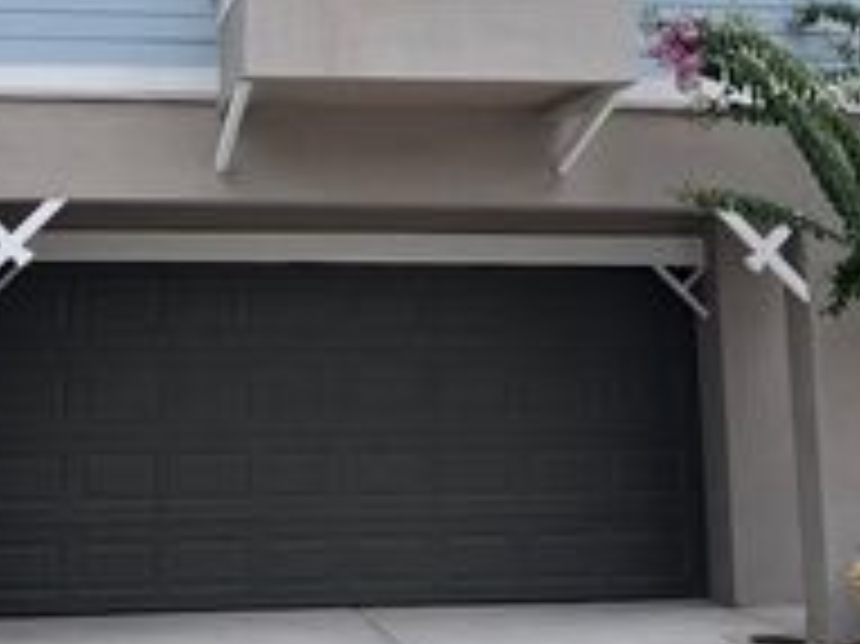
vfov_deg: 21.0
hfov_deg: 28.5
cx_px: 333
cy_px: 38
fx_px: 1688
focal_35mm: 68
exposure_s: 1/1972
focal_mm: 5.7
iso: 50
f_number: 1.5
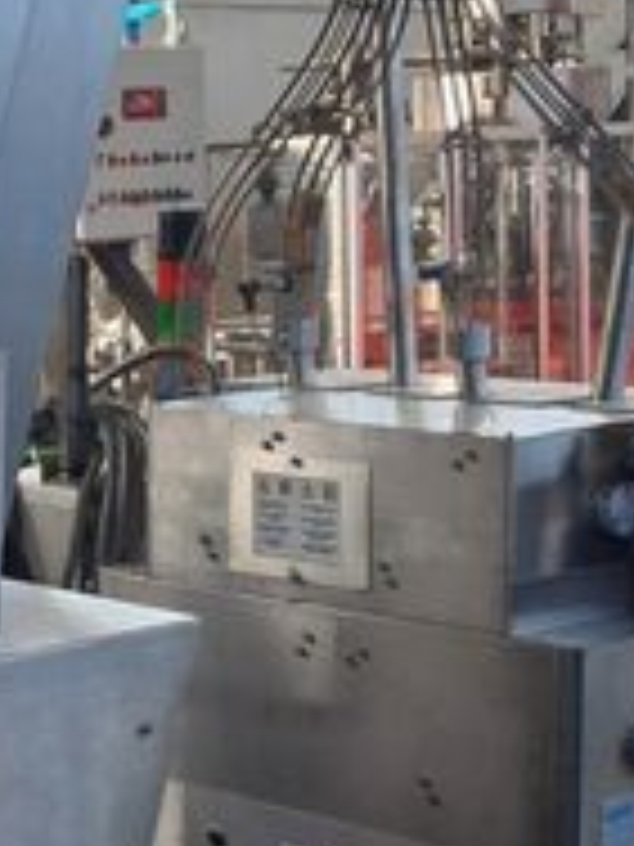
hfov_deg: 14.1
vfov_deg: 19.2
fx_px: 2491
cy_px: 518
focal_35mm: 102
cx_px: -130
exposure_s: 1/60
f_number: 1.8
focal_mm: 4.65
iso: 32
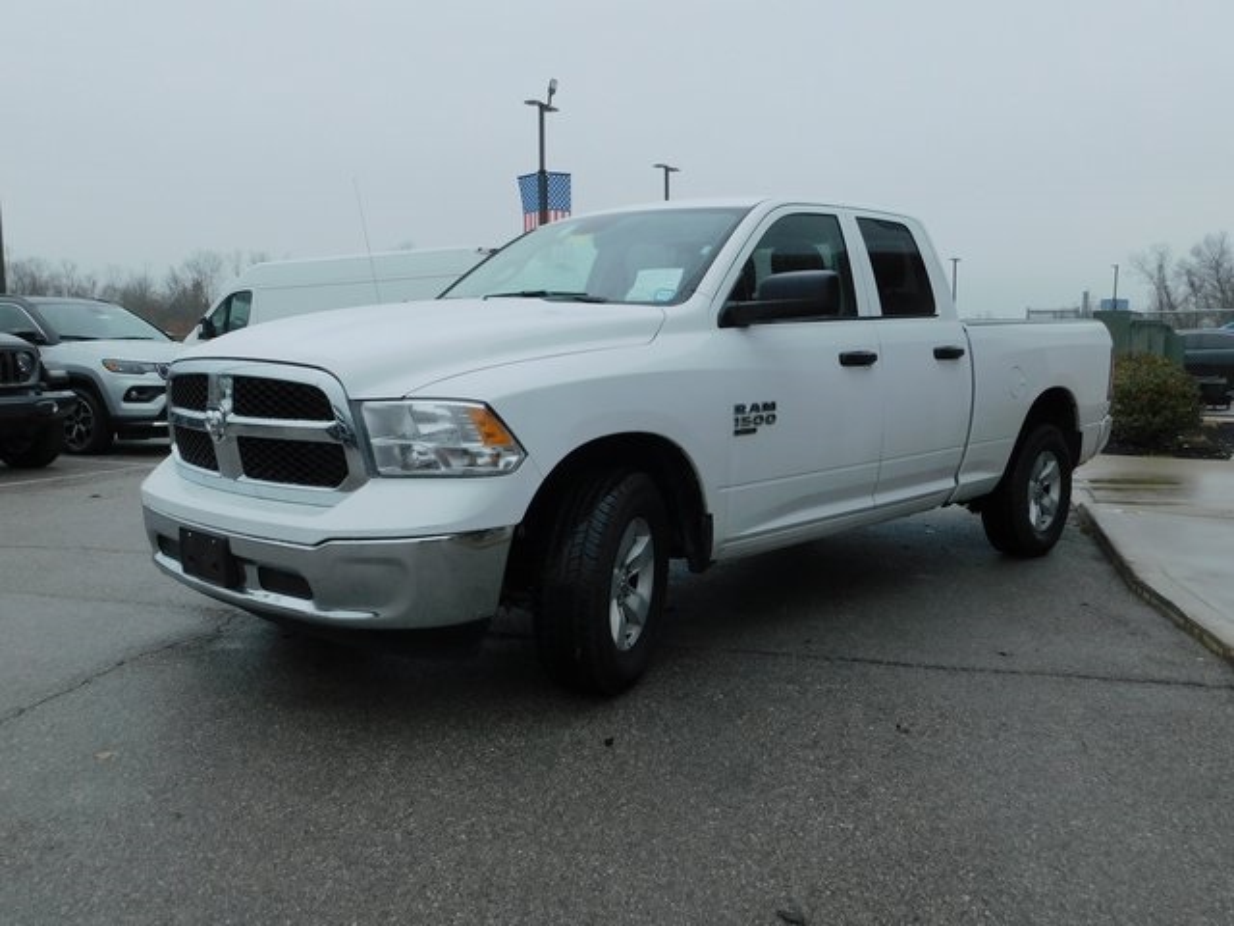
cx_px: 617
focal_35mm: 30
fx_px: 1069
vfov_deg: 46.8
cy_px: 463
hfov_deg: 60.0
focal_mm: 5.3
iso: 125
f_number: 3.2
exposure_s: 1/500
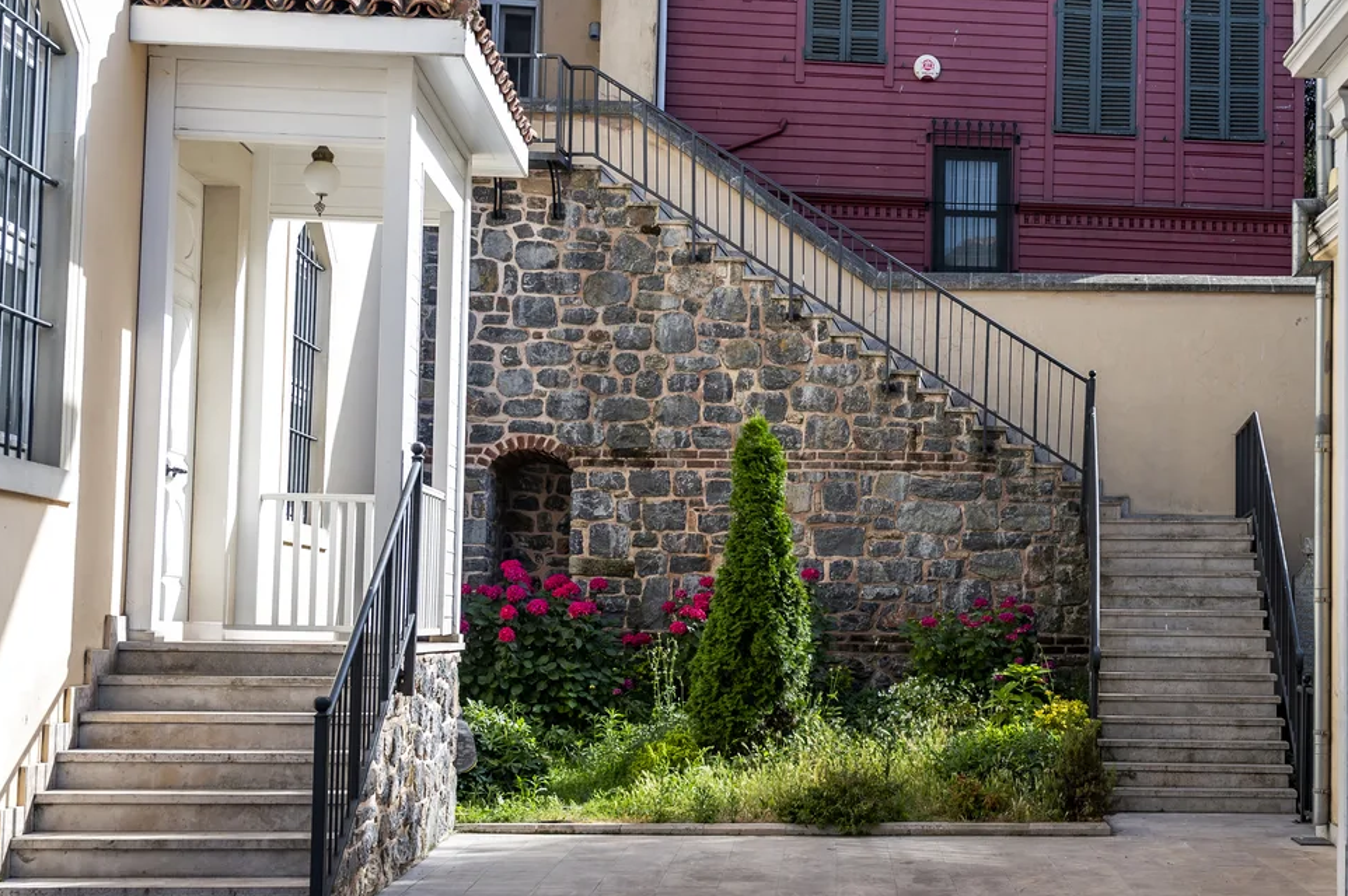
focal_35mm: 54
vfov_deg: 25.0
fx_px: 2021
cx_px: 994
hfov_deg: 36.1
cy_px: 498
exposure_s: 1/320
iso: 125
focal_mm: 32
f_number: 4
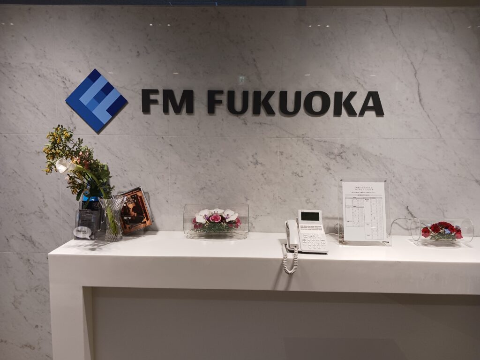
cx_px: 240
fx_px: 374
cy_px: 180
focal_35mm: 27
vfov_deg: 51.4
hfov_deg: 65.3
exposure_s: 1/60
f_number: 1.8
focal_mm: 4
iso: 250
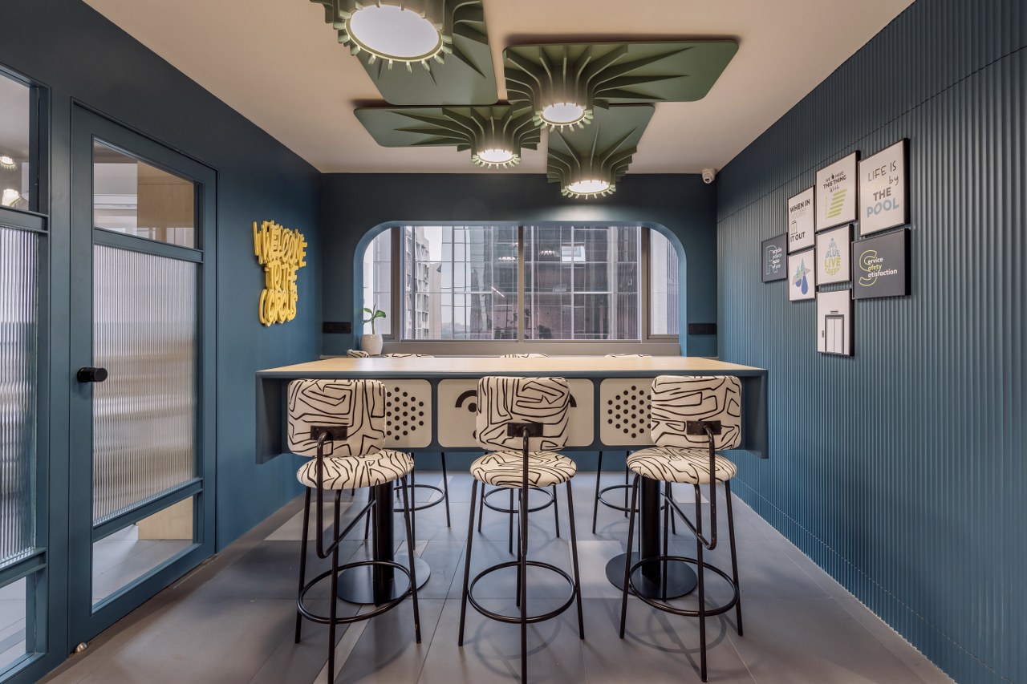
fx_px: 456
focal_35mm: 16
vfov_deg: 73.7
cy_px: 342
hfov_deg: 96.7
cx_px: 514
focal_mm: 16
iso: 160
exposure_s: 1/3
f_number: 8
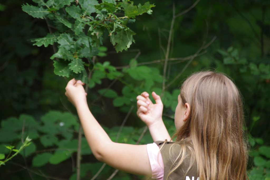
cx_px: 135
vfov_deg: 3.1
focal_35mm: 450
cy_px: 90
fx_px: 3375
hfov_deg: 4.6
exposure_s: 1/125
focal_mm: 300
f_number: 6.3
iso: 400
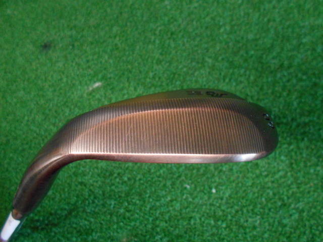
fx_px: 243
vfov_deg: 53.1
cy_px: 121
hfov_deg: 67.3
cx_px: 162
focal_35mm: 26
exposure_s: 1/50
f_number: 3.2
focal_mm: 4.6
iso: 800
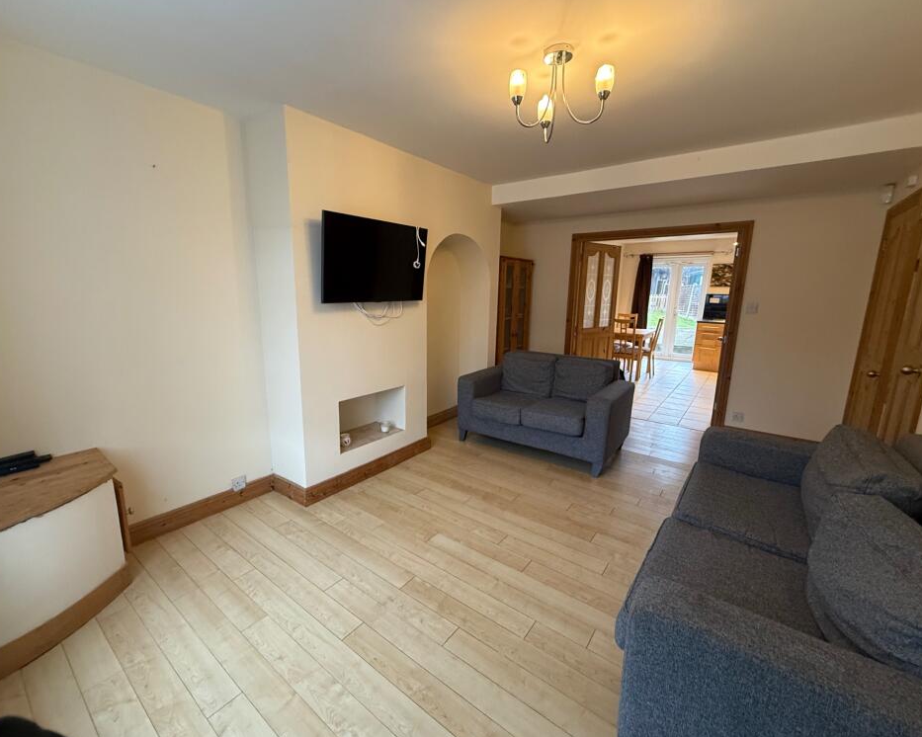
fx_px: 409
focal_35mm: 15
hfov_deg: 96.8
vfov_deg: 84.0
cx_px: 445
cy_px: 368
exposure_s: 1/50
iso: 320
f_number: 2.2
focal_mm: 2.22
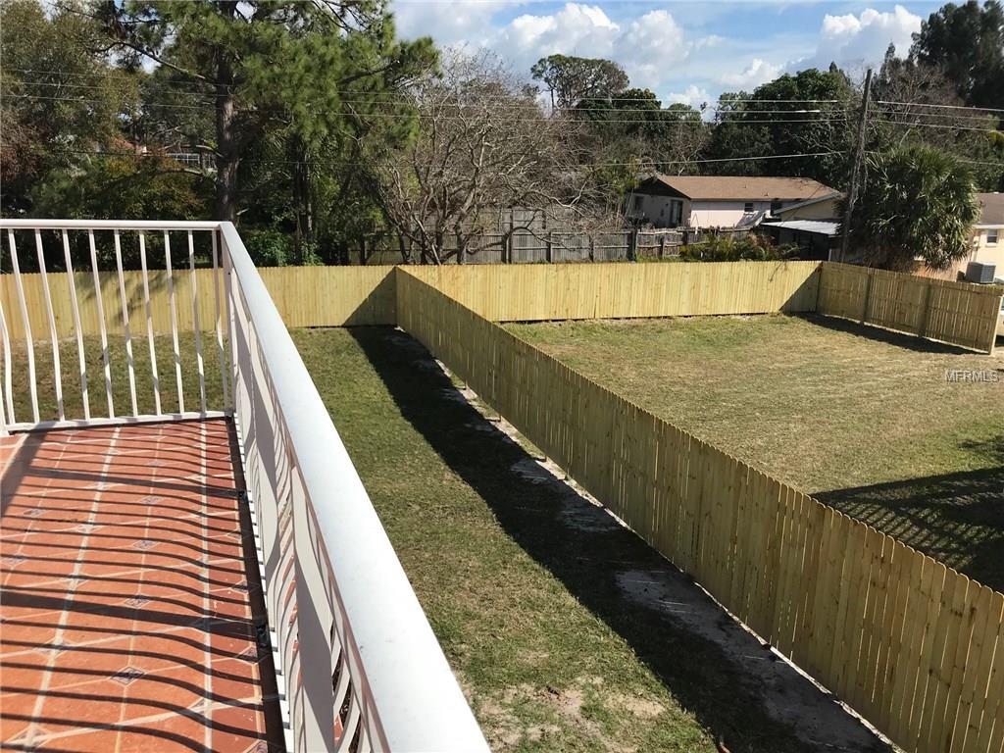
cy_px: 376
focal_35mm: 28
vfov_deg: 49.7
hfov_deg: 63.4
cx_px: 502
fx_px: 812
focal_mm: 3.99
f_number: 1.8
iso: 20
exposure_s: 1/2907
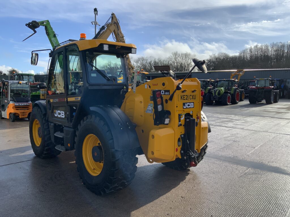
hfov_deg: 61.7
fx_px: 243
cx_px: 145
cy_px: 108
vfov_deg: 48.2
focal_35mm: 29
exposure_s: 1/1626
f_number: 1.8
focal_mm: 3
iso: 16
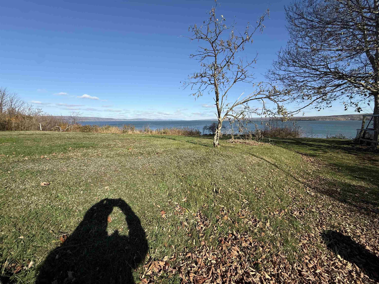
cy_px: 142
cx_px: 190
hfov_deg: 102.1
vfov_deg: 85.7
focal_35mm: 14
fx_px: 153
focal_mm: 2.22
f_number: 2.2
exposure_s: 1/2092
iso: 50
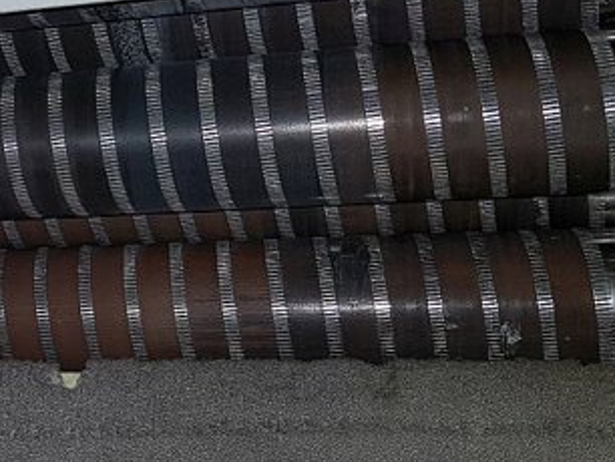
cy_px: 286
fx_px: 1334
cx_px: -173
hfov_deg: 23.2
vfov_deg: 19.6
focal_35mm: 75
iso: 40
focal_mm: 4.2
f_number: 1.7
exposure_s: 1/64
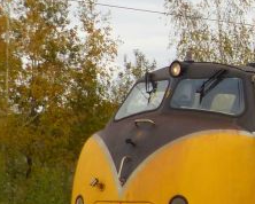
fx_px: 1435
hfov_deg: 9.4
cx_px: 532
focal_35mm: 190
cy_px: 101
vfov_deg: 8.1
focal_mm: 6.4
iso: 125
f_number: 2.8
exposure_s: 1/500
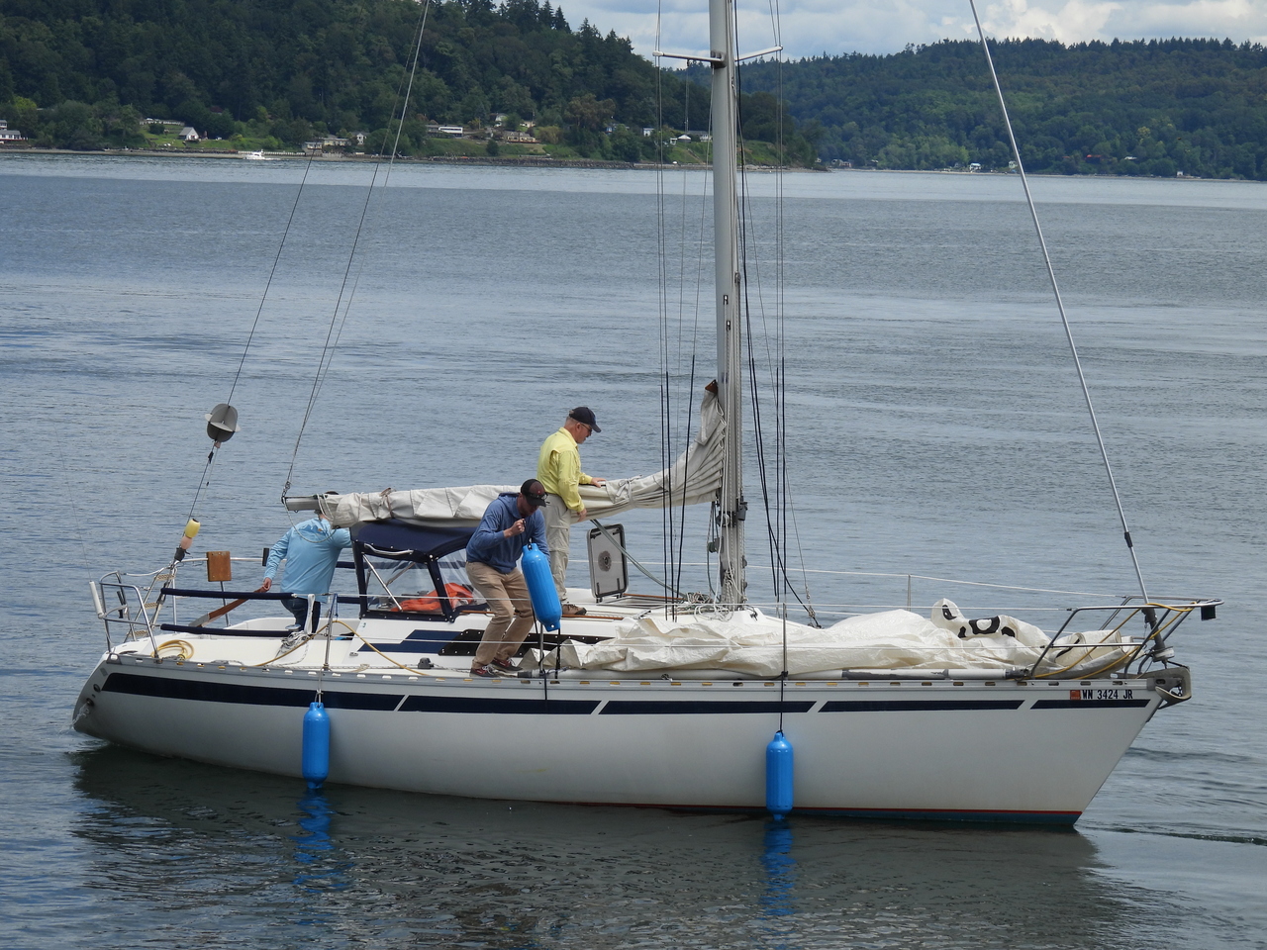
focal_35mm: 150
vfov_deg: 9.9
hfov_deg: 13.2
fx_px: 5490
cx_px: 634
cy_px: 475
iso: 100
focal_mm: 26.8
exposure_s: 1/1250
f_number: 4.5
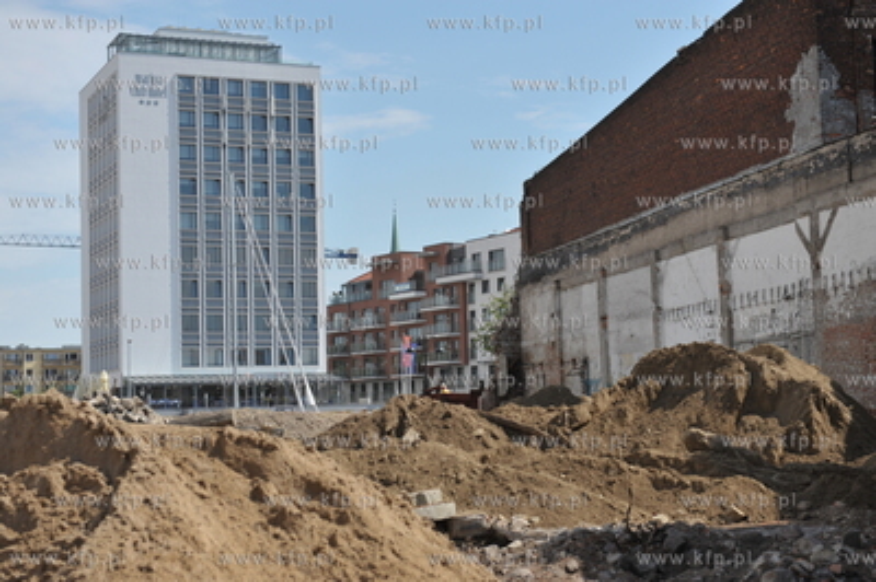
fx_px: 1507
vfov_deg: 21.9
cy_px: 291
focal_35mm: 62
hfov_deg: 32.4
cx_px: 438
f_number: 5.6
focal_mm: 62
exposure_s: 1/2500
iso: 400
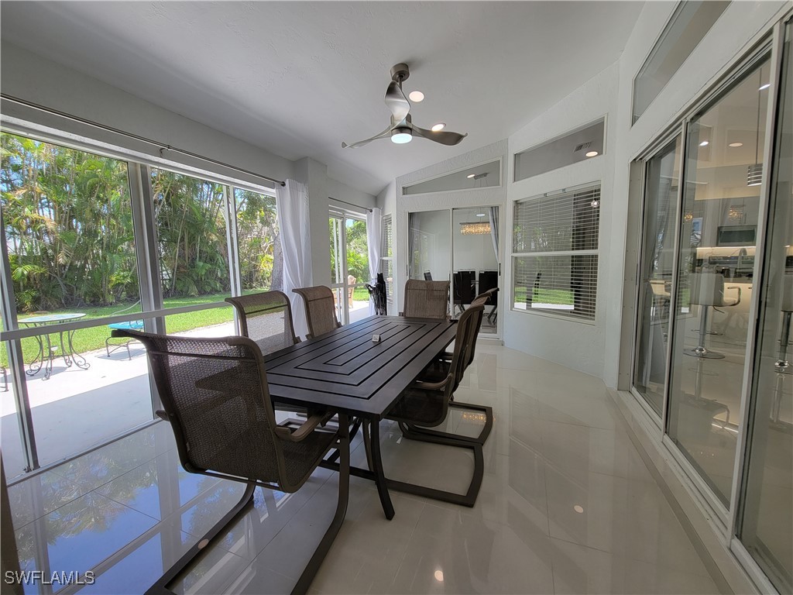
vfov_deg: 89.9
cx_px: 396
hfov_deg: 106.2
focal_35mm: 13
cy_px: 298
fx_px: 298
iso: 50
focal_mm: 2.2
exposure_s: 1/124
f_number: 2.2
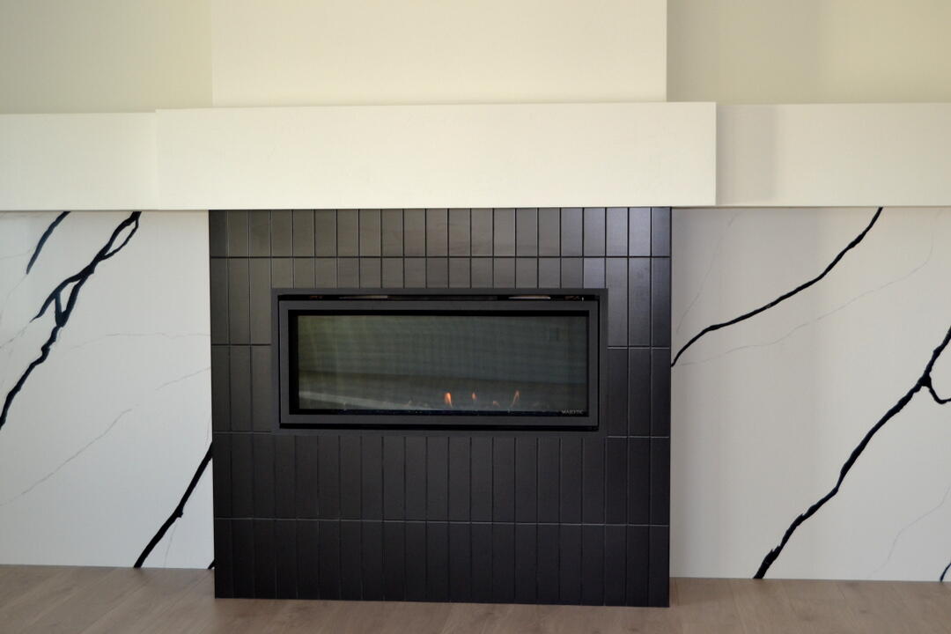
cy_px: 317
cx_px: 476
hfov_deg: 35.1
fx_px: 1506
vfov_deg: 23.8
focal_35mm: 57
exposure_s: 1/60
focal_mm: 38
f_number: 4.8
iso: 640
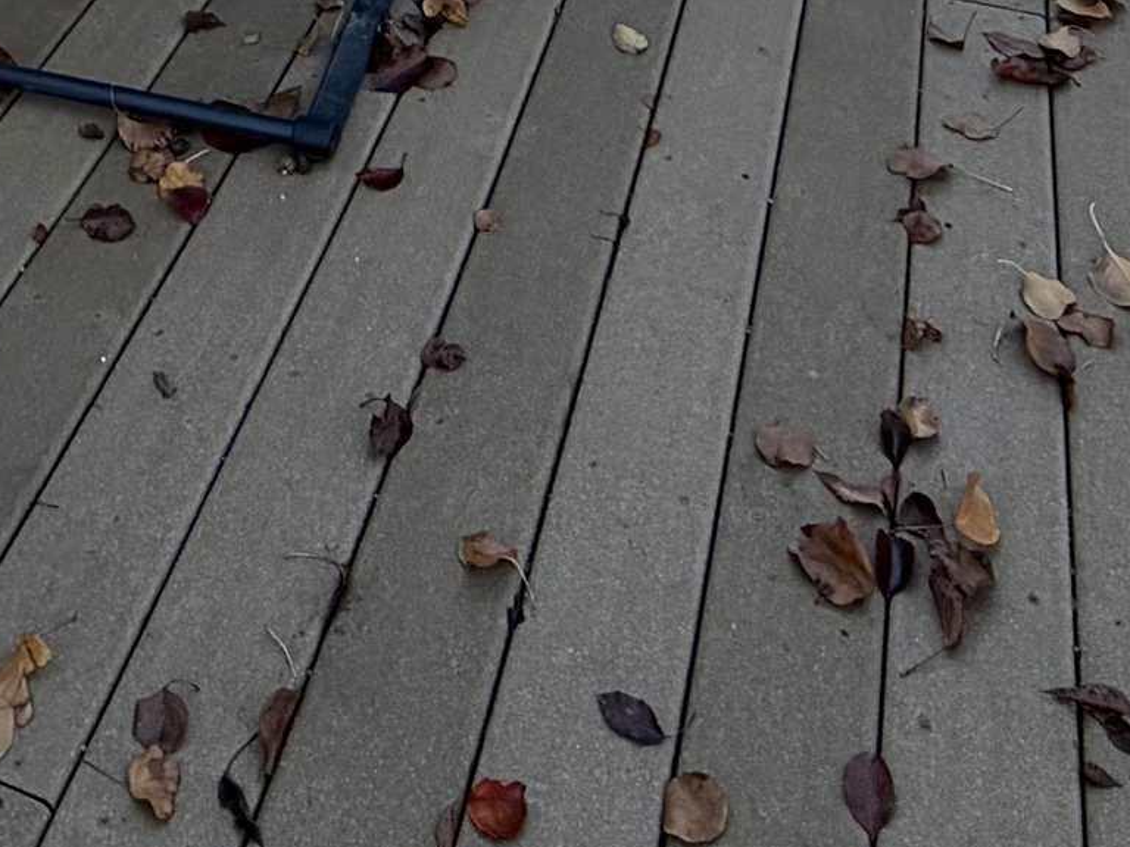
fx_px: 1828
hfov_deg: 33.5
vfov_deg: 18.4
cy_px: -801
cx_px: 259
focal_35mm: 56
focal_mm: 2.22
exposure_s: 1/365
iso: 50
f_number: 2.2
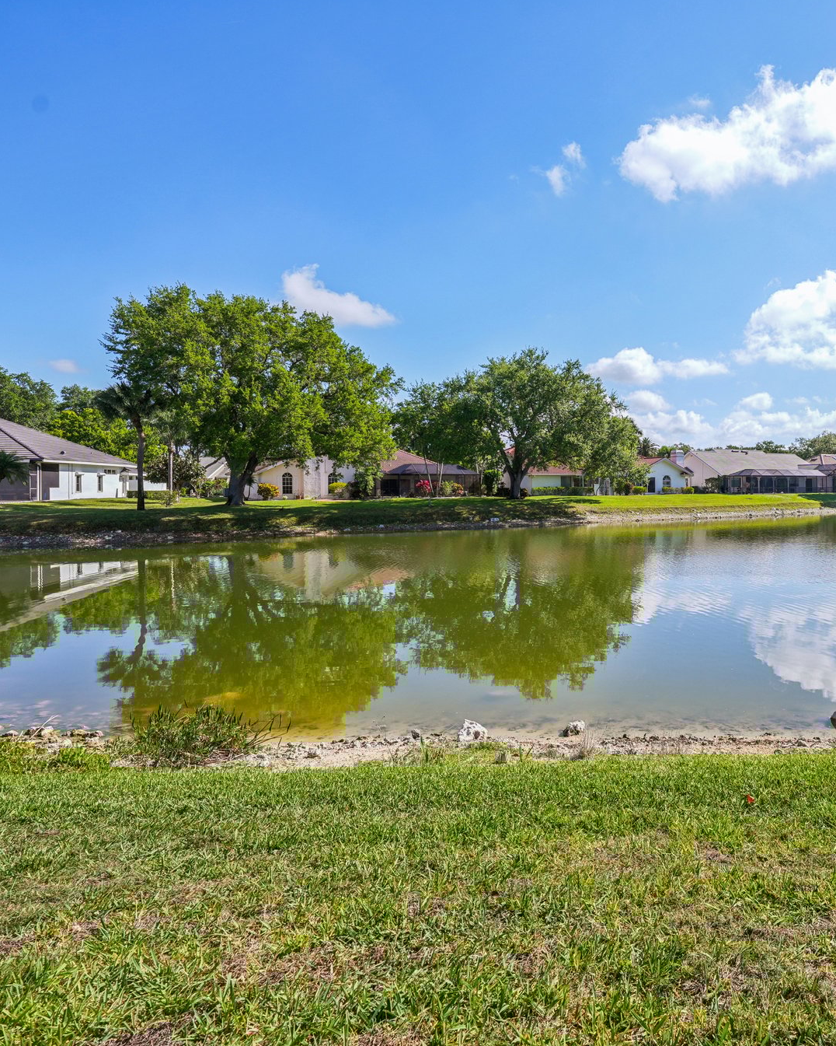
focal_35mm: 20
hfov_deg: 62.9
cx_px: 657
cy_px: 526
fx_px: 619
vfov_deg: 80.4
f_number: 8
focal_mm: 14
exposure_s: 1/200
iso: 50
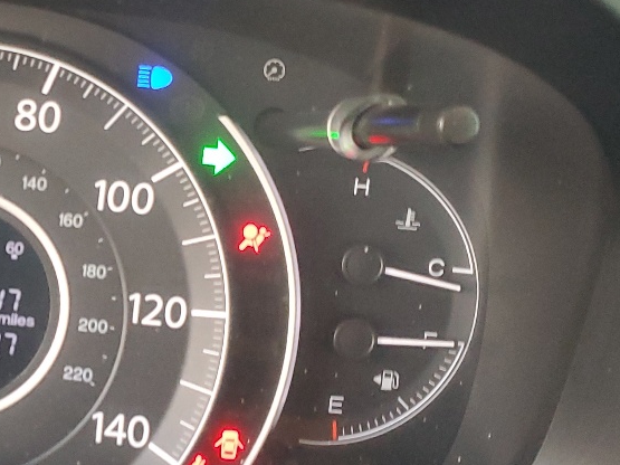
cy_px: 264
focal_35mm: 75
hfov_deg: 24.2
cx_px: -75
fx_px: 1343
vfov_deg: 19.6
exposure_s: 1/60.2
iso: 229
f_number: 1.5
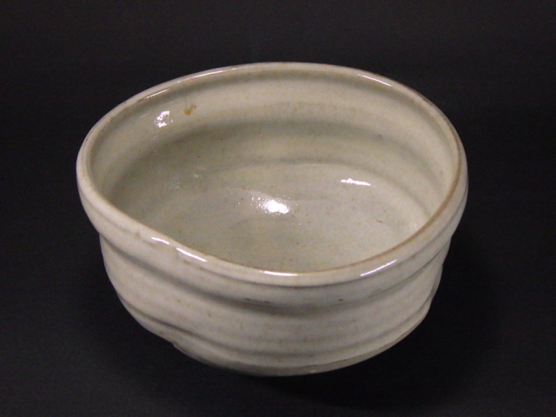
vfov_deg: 12.9
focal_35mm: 115
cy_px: 208
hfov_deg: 17.1
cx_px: 278
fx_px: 1847
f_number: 5.2
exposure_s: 1/60
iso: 400
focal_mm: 20.6
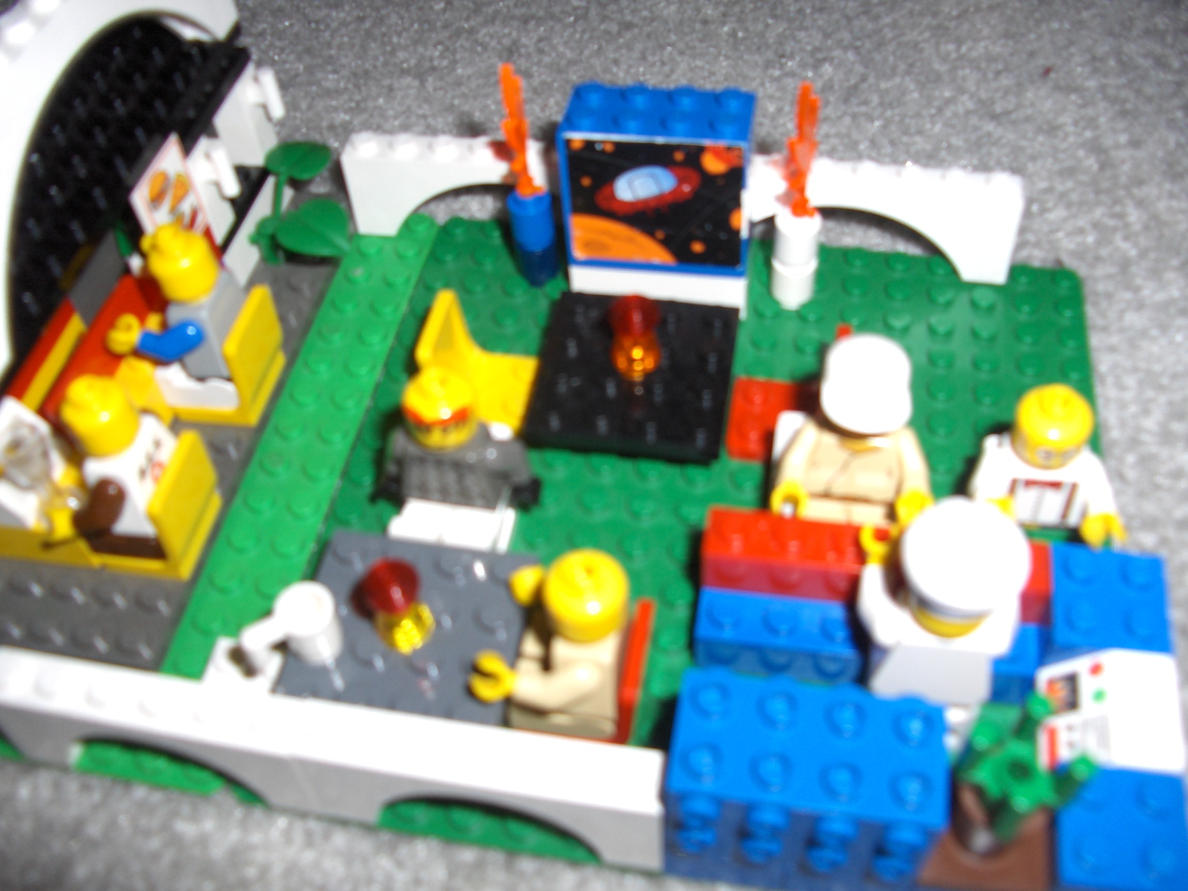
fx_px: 1201
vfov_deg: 40.7
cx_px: 594
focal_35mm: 35
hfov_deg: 52.6
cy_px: 446
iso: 100
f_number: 2.6
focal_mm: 5.8
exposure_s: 1/60
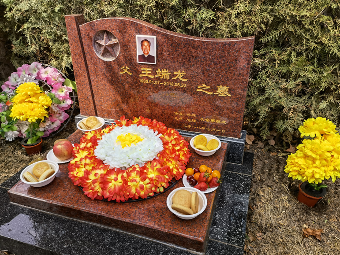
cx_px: 169
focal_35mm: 28
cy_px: 127
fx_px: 275
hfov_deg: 63.4
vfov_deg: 49.8
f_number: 1.9
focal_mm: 6.67
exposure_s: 1/1795
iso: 50
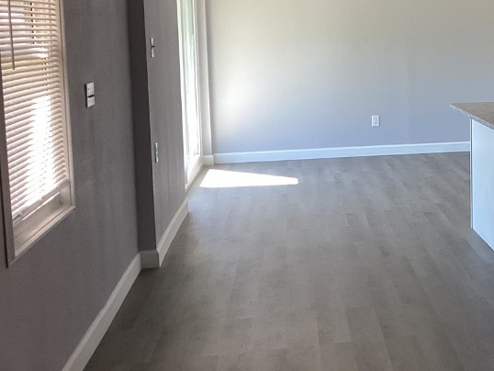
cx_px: 449
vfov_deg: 24.6
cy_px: 92
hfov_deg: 31.1
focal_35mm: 59
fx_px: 842
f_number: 2.4
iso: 80
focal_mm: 3.3
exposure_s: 1/120
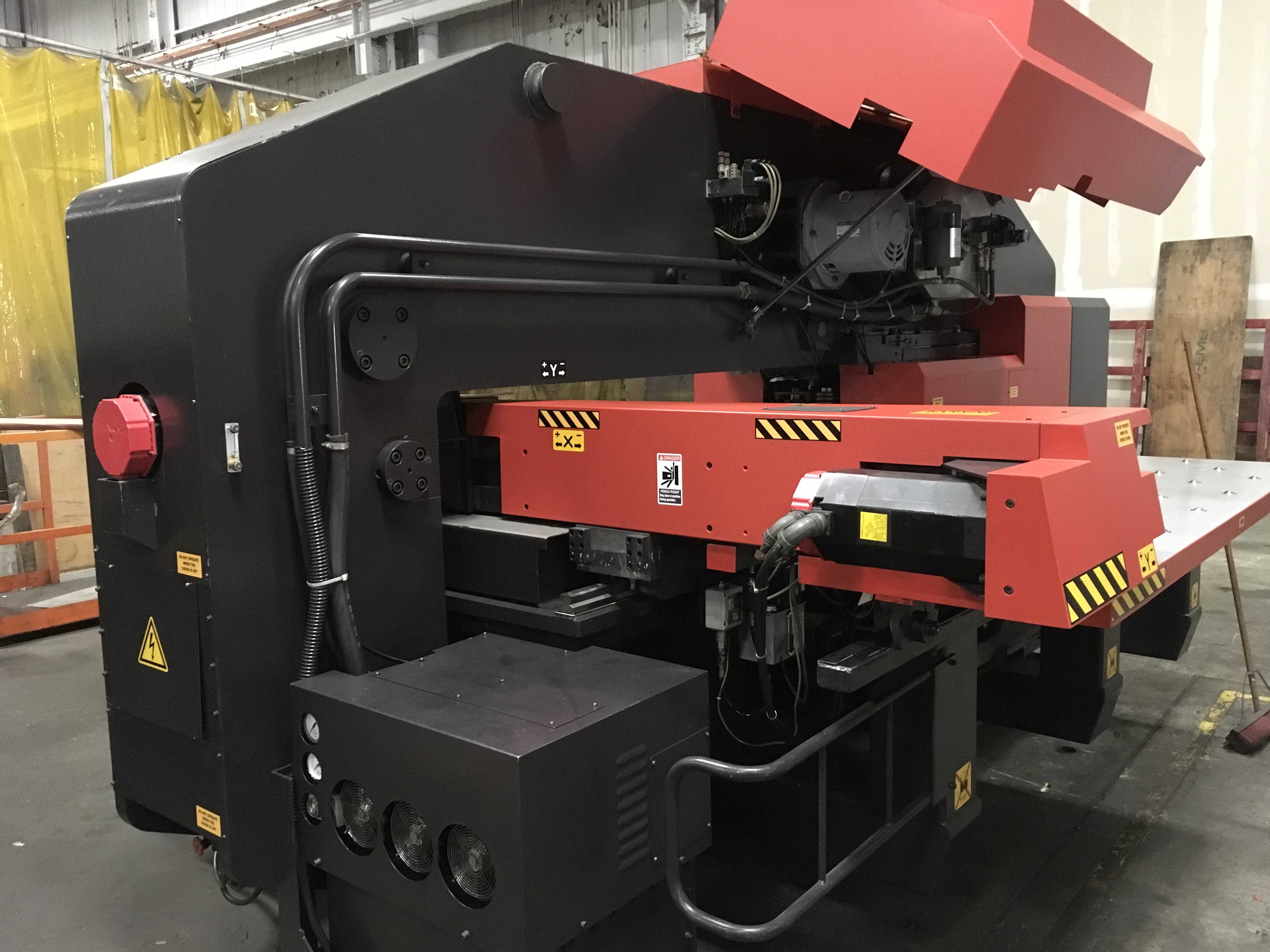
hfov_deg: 61.7
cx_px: 635
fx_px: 1064
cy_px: 476
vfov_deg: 48.2
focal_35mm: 29
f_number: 2.2
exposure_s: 1/15
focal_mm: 4.15
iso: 320
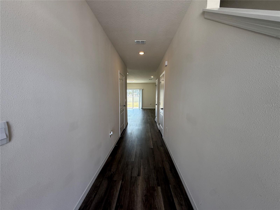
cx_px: 140
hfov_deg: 102.1
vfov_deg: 85.7
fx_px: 113
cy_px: 105
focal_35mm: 14
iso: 64
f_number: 2.2
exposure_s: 1/144
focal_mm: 2.22
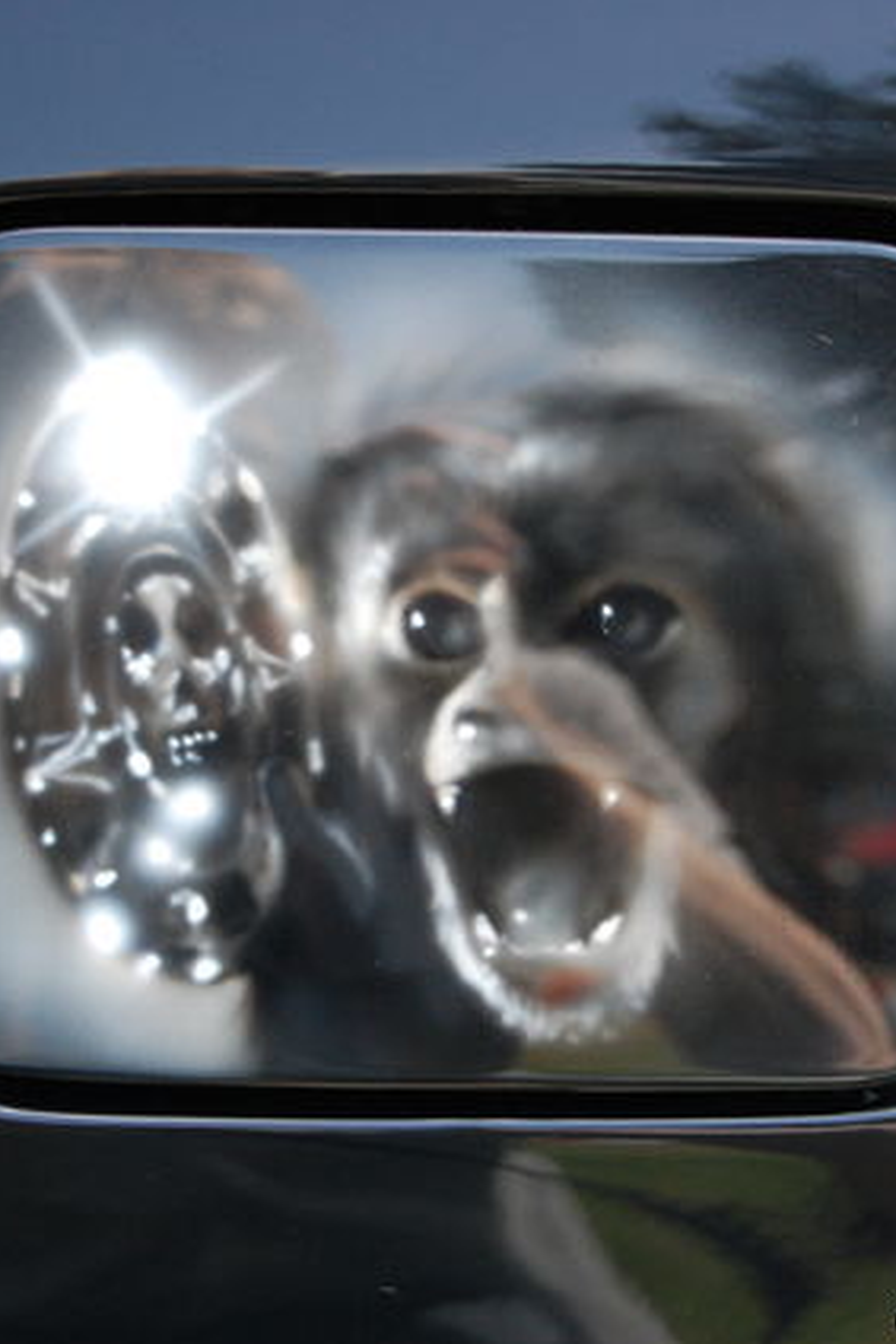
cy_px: 670
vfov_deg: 16.4
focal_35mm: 125
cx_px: 426
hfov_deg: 11.0
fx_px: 4657
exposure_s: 1/640
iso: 800
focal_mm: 55
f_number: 5.6
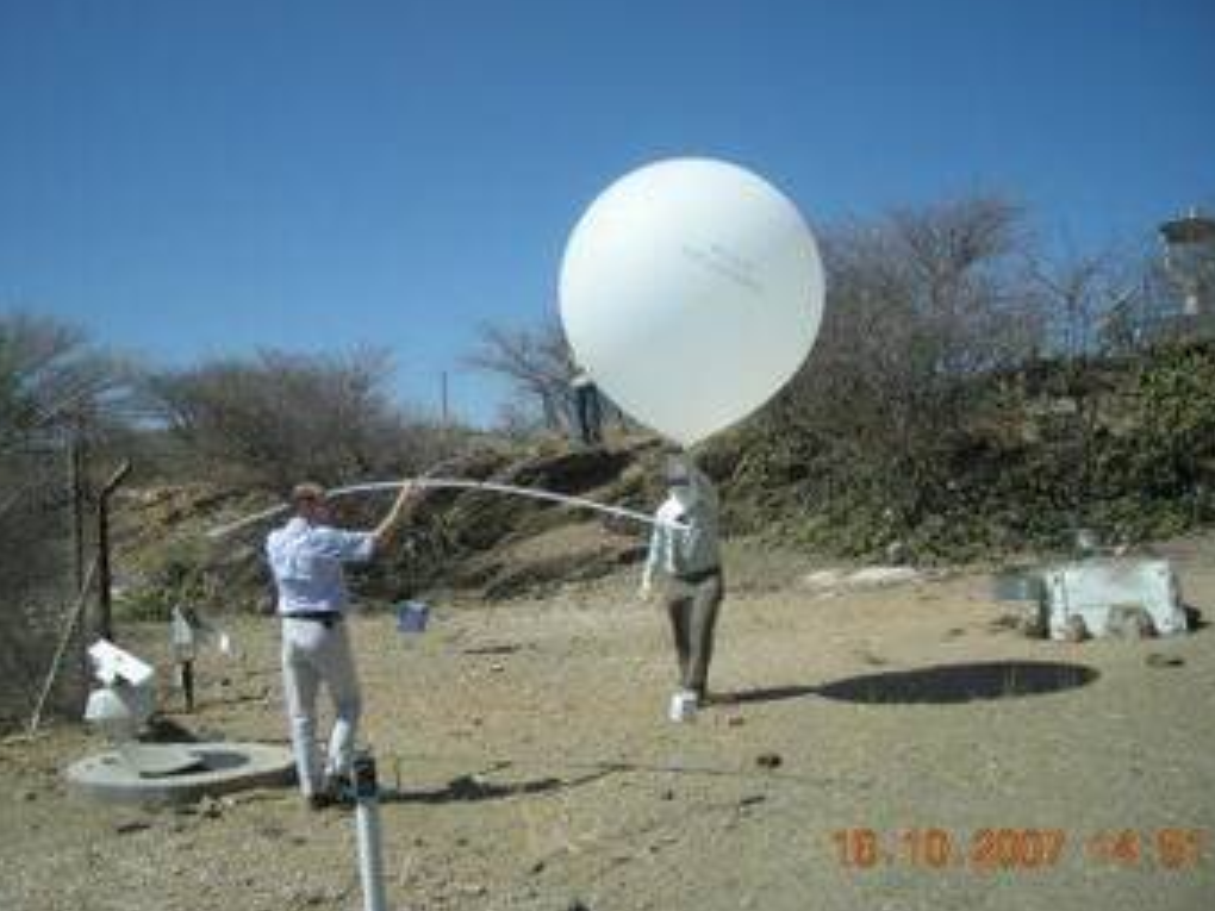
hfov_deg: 46.8
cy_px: 436
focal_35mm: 40
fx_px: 1404
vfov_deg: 36.0
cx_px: 577
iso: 50
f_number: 5.7
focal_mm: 5.7
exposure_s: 1/350
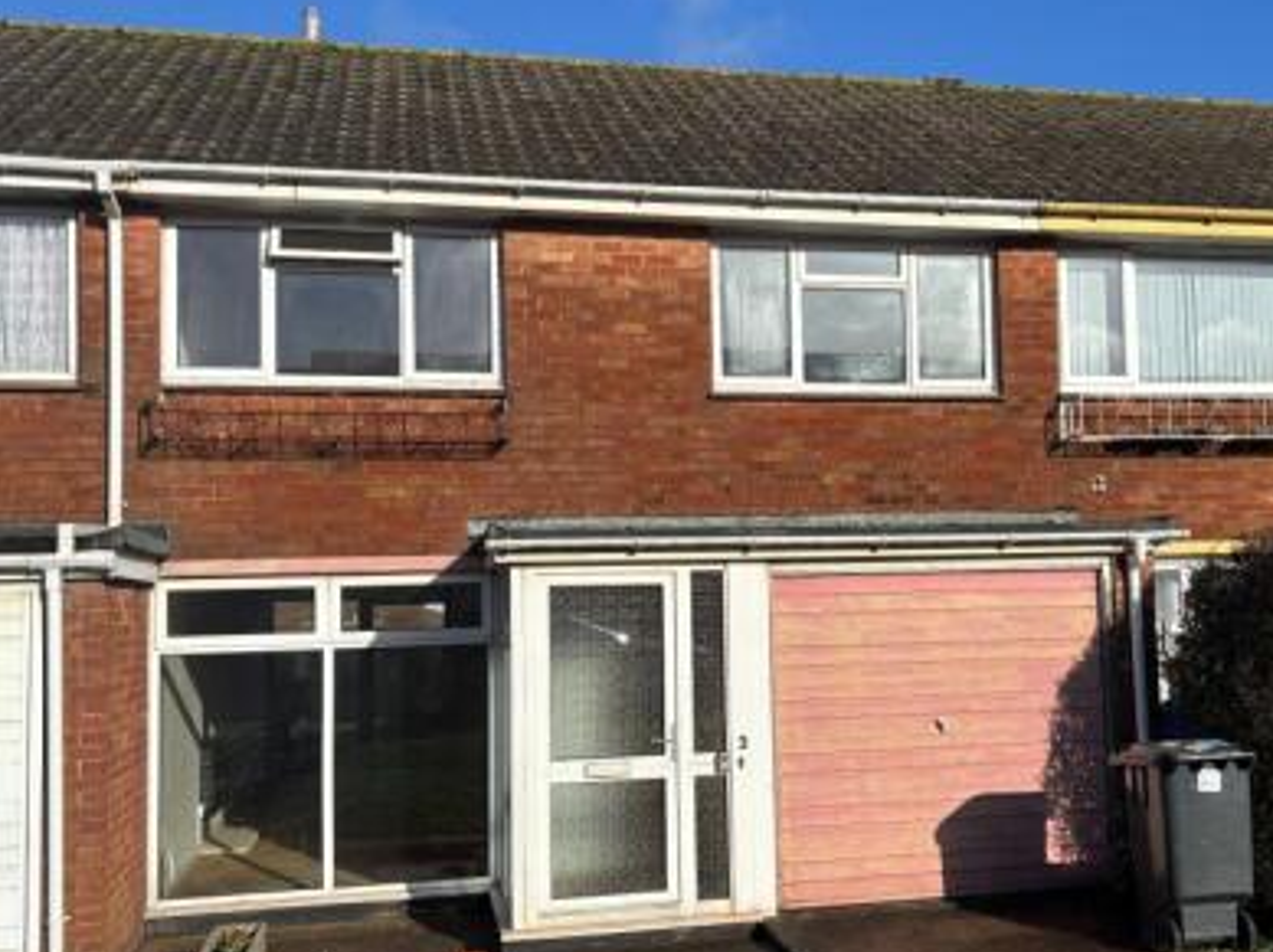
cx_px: 741
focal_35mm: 39
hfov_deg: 47.7
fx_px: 1433
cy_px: 538
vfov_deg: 36.7
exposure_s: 1/6329
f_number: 1.6
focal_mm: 5.96
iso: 50
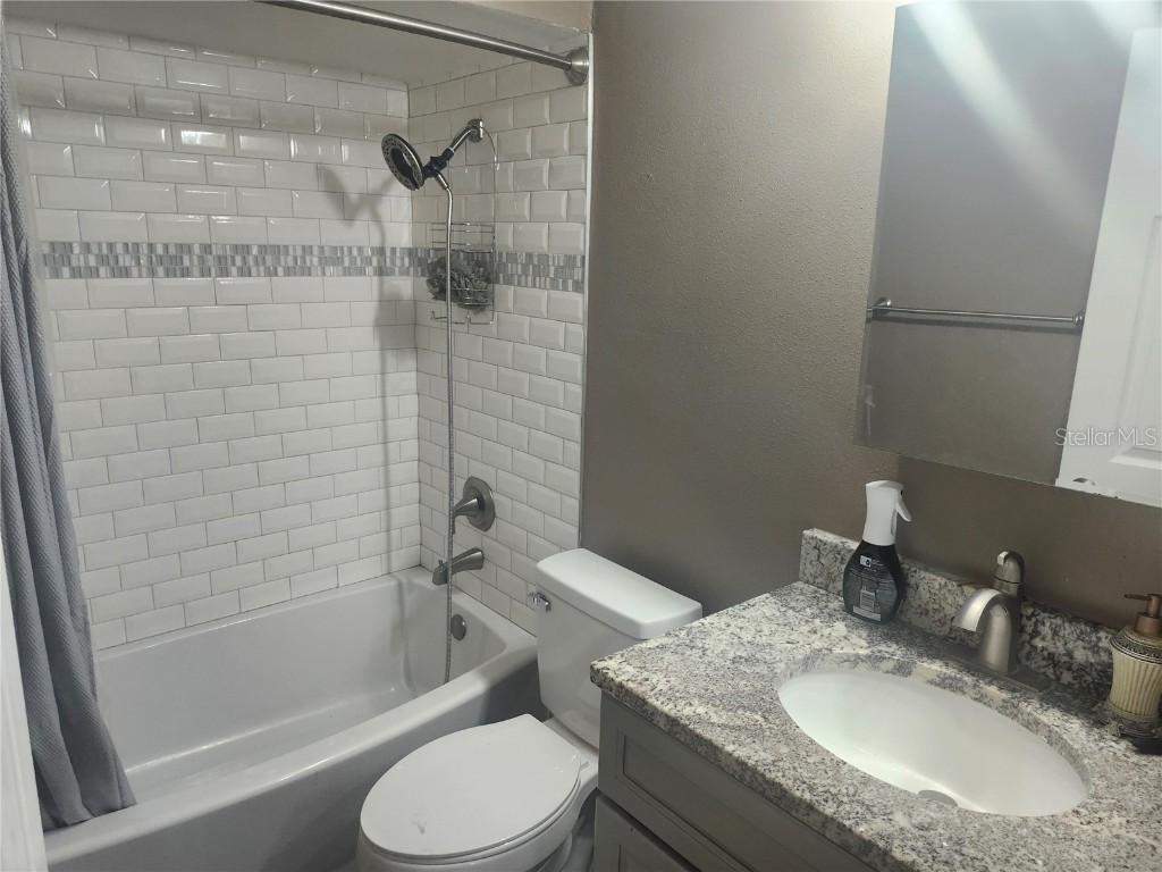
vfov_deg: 58.9
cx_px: 581
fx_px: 772
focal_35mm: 23
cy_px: 436
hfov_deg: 73.9
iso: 250
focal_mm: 5.54
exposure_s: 1/120
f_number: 1.8
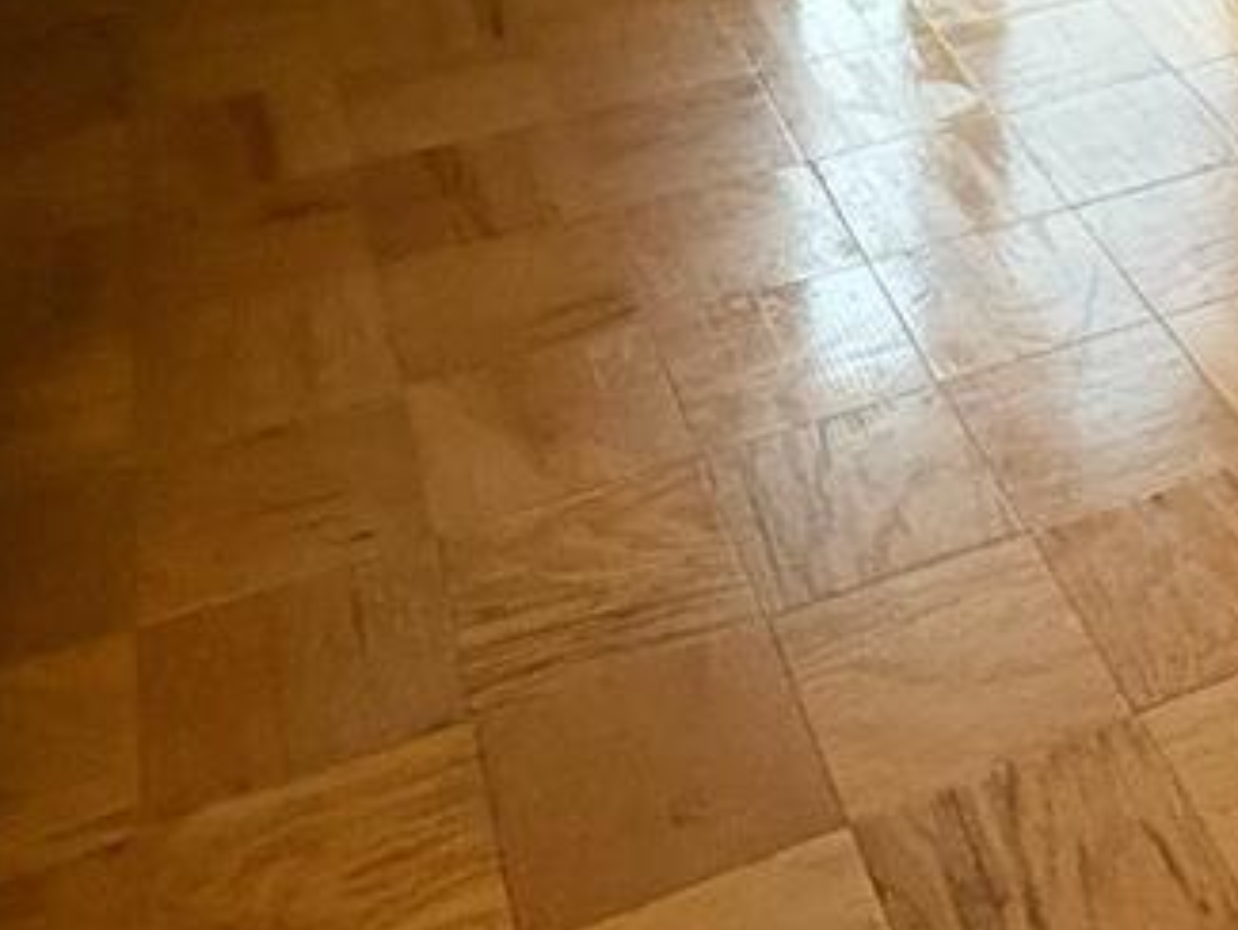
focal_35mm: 62
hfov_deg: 29.0
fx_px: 2218
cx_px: 1265
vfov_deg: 20.6
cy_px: -419
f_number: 2.2
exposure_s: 1/30
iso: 800
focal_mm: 2.22
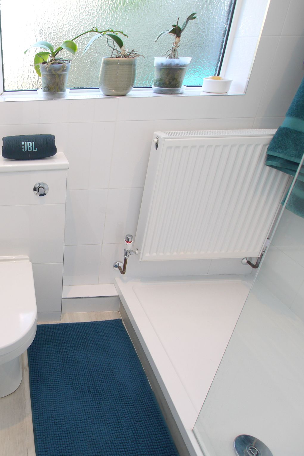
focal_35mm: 25
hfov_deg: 45.8
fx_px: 317
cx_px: 24
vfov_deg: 71.5
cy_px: 228
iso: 100
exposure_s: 1/60
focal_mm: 9
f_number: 4
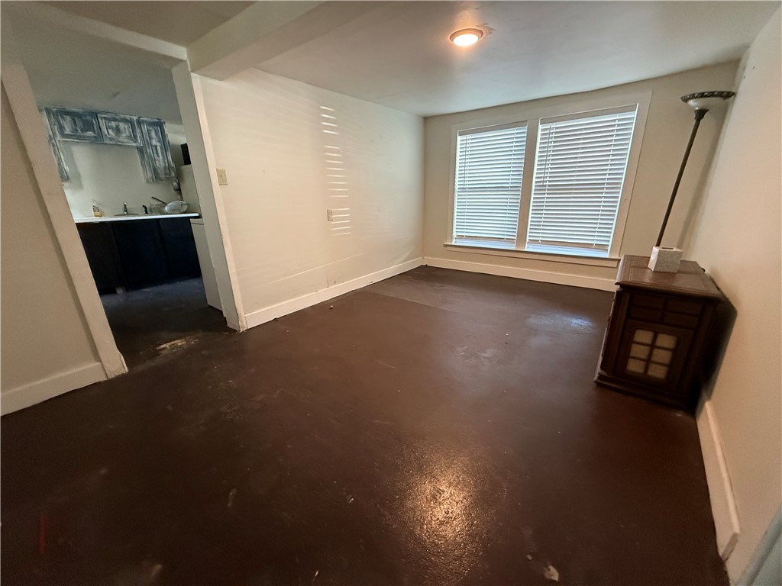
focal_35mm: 14
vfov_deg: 85.7
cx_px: 391
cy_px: 293
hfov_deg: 102.1
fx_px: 316
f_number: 2.2
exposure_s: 1/60
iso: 640
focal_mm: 2.22
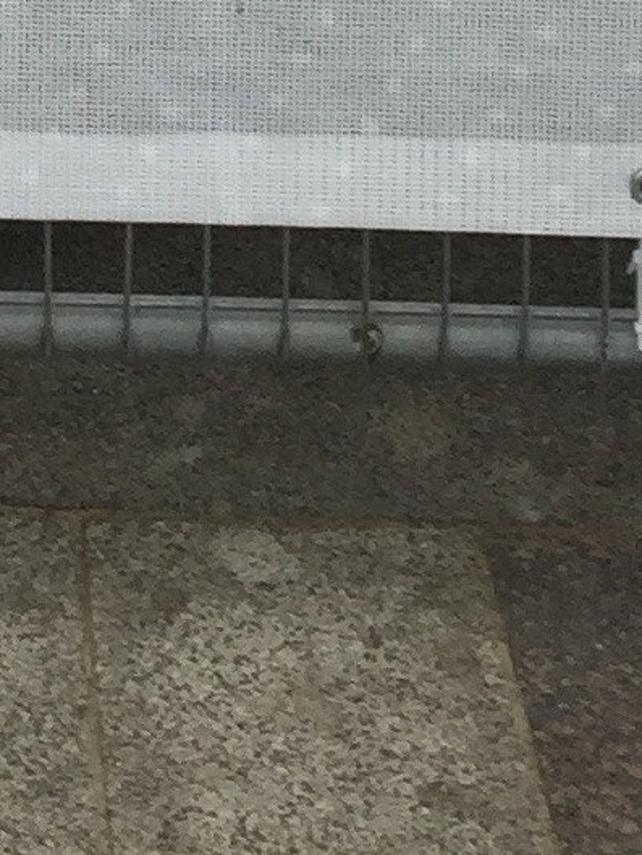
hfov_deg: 8.1
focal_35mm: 179
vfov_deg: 9.9
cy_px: -1115
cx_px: -340
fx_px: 4425
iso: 32
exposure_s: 1/176
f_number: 2.2
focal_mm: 4.15
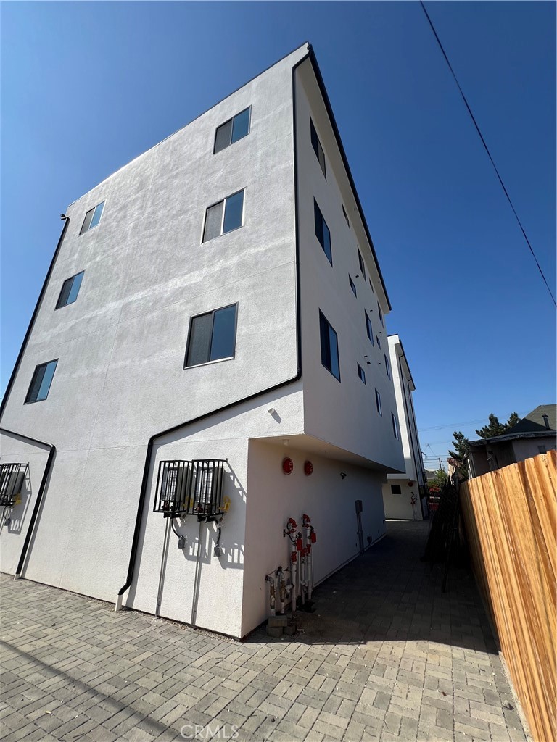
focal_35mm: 13
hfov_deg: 89.9
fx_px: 279
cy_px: 371
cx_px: 278
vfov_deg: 106.2
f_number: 1.8
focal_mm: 1.57
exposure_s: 1/2481
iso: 32
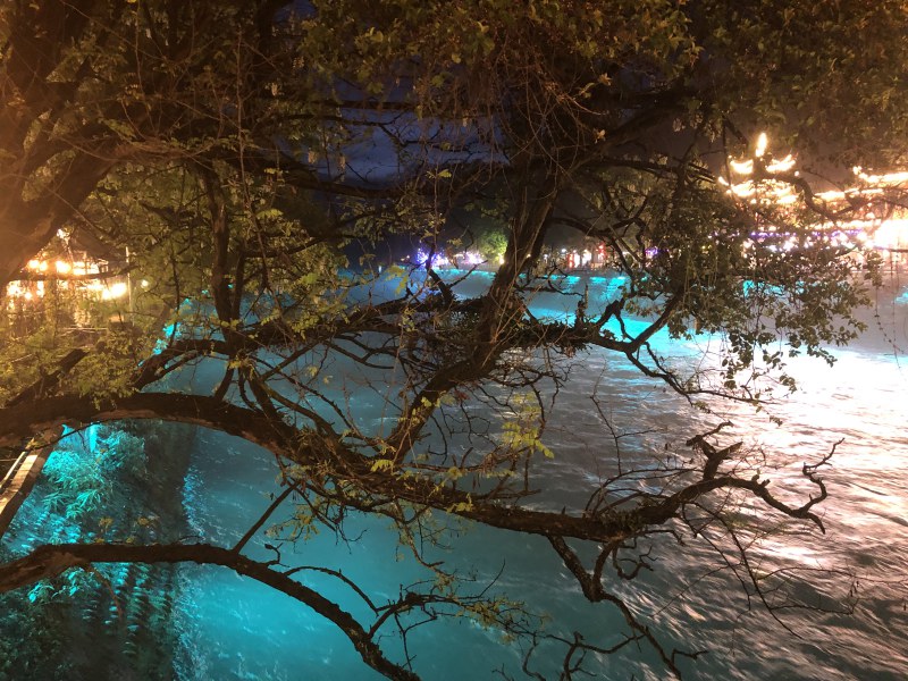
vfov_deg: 49.7
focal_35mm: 28
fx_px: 734
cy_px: 340
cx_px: 454
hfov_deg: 63.4
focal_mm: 4
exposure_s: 1/4
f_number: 1.8
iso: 100
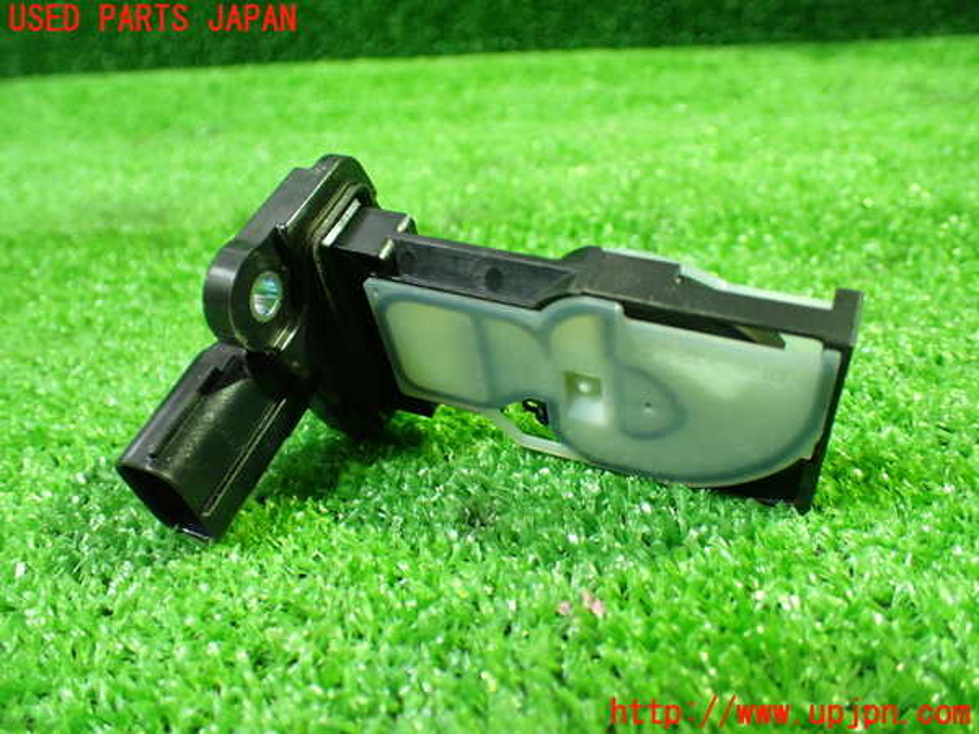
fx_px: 848
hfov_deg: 60.0
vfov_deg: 46.8
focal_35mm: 30
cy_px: 367
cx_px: 490
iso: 800
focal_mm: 5.4
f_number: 2.3
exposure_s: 1/30
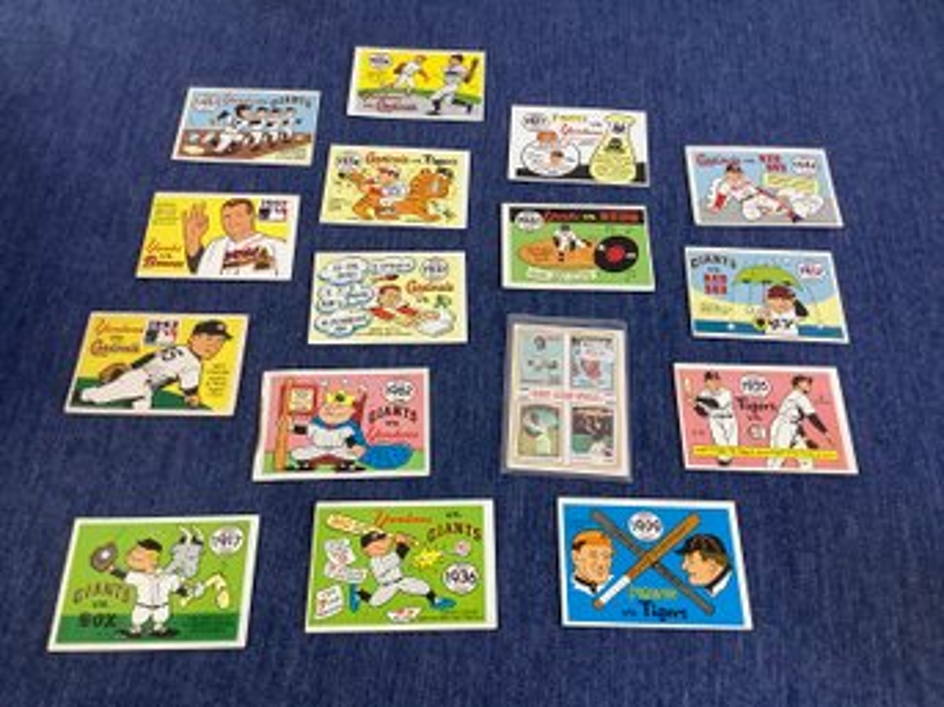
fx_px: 845
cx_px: 472
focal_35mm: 31
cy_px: 354
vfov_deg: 45.4
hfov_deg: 58.4
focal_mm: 3.3
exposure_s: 1/60
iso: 80
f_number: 2.4
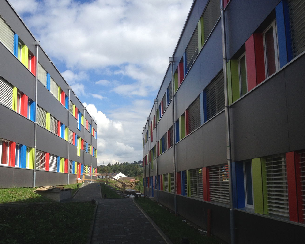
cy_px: 134
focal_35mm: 42
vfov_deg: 35.6
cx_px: 126
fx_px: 379
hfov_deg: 43.7
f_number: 2.4
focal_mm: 4.28
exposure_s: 1/2123
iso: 50
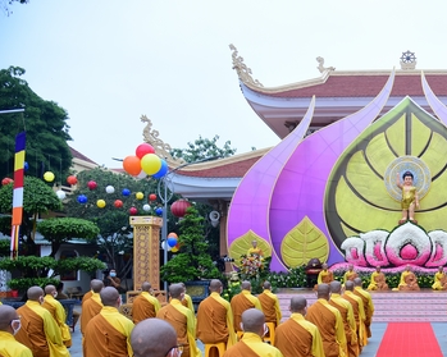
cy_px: 273
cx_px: 409
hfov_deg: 40.3
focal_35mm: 42
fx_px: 555
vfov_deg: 34.8
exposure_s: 1/125
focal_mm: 24
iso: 160
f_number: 4
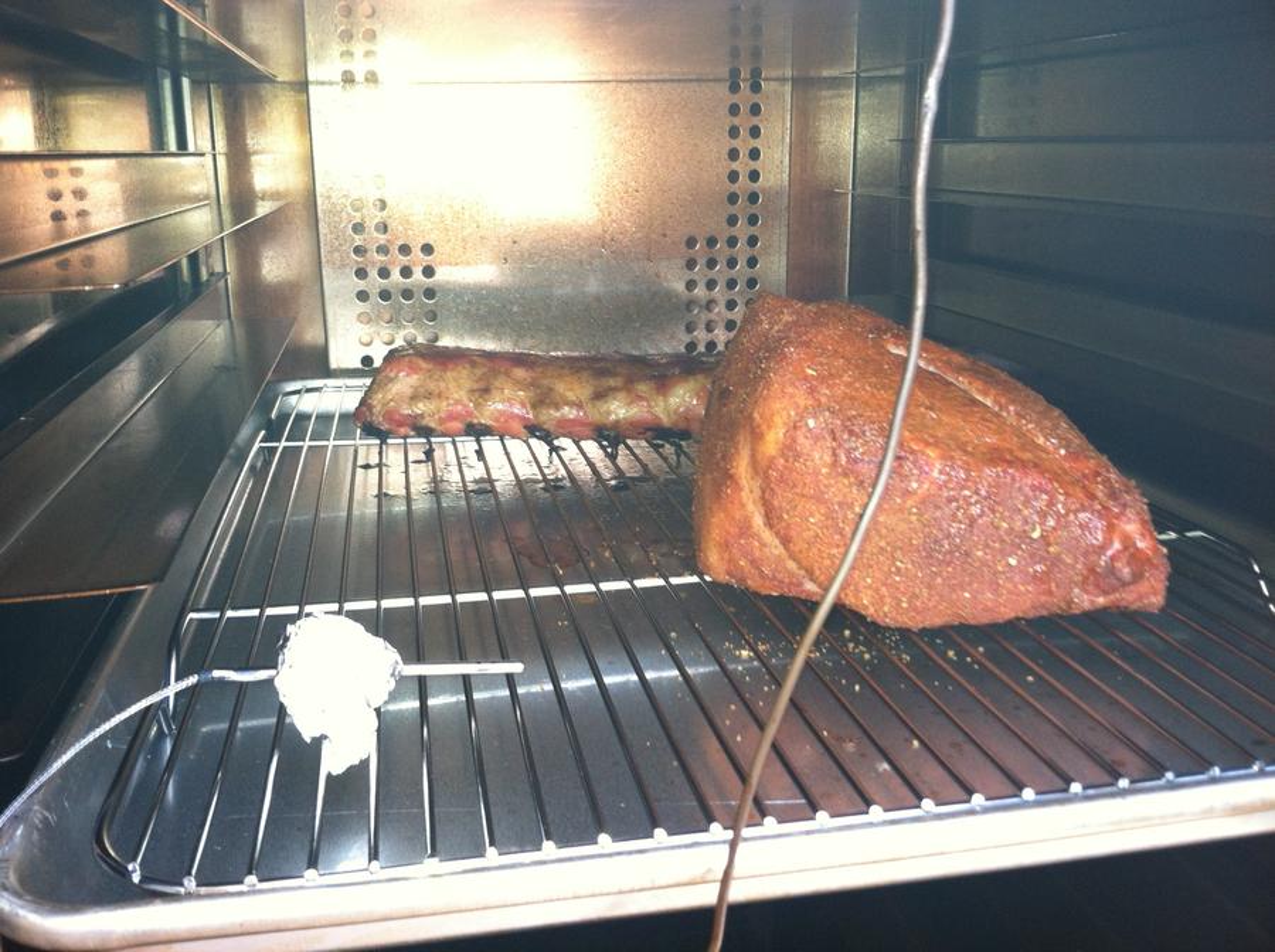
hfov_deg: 52.7
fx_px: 1287
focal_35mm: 35
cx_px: 638
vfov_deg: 40.6
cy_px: 476
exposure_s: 1/15
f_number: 2.8
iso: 125
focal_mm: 3.85
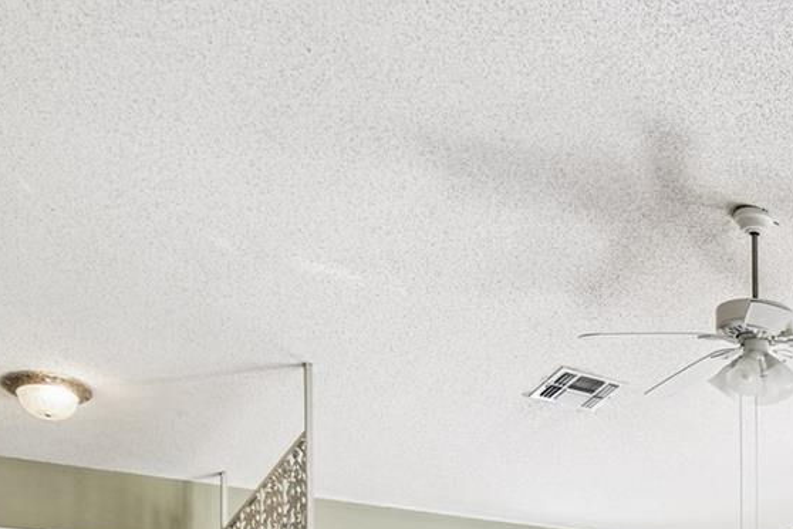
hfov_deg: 36.0
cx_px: 938
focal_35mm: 43
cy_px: 688
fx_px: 947
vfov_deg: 26.4
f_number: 7.1
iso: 100
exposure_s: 1/8
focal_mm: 10
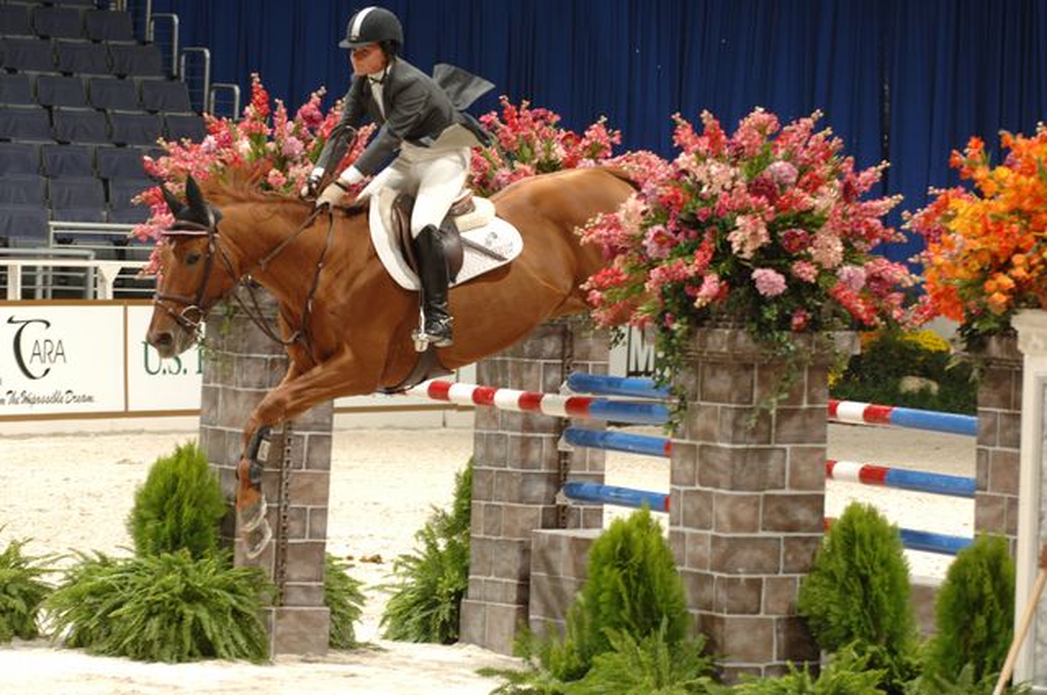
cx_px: 524
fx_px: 6535
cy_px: 348
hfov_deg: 9.2
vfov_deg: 6.1
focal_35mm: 225
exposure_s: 1/250
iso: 200
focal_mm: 150
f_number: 5.6
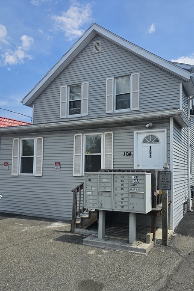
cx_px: 122
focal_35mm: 27
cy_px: 160
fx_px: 218
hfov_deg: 47.5
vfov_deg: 67.2
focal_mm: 6.3
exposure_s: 1/1245
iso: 20
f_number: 1.7
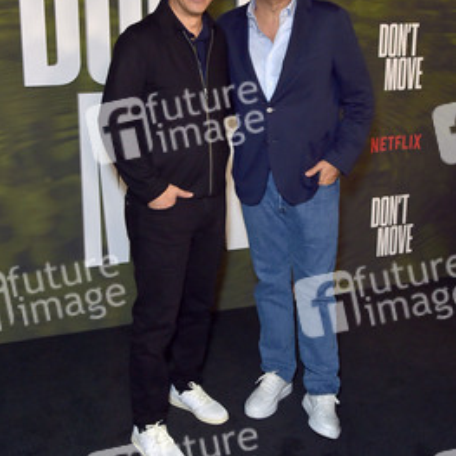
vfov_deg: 38.3
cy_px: 210
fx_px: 656
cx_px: 226
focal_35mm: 44
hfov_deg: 38.3
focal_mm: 34
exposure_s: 1/200
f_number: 6.3
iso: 800
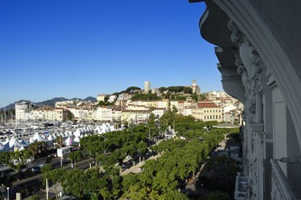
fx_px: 284
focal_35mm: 34
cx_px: 126
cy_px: 105
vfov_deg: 38.8
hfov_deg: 55.6
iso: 200
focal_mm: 27
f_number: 18
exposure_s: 1/160
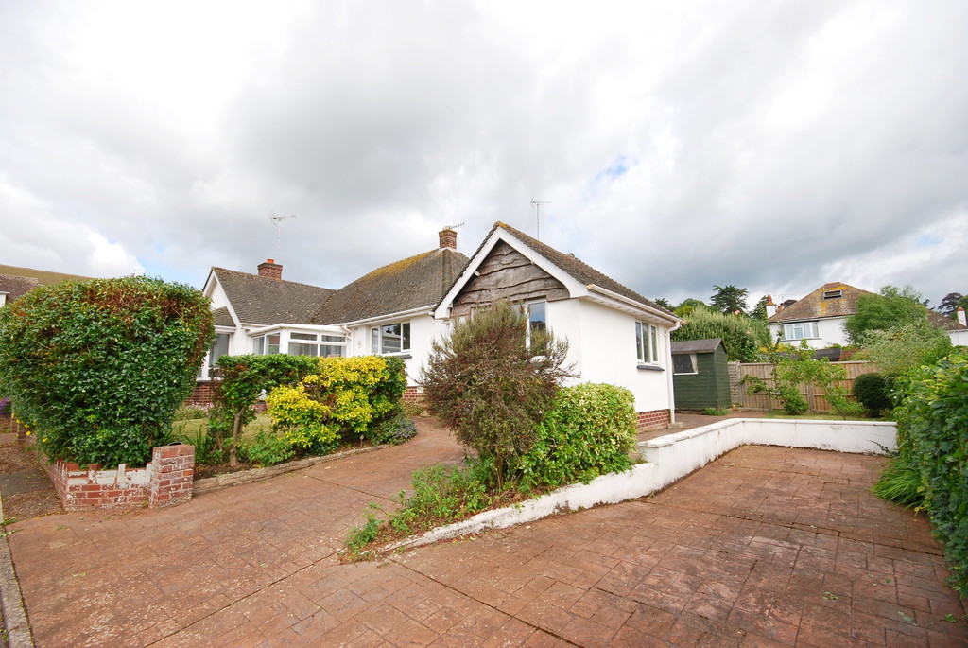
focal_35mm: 16
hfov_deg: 94.9
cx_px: 484
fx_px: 444
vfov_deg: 72.2
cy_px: 324
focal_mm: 11
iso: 200
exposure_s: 1/160
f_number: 9
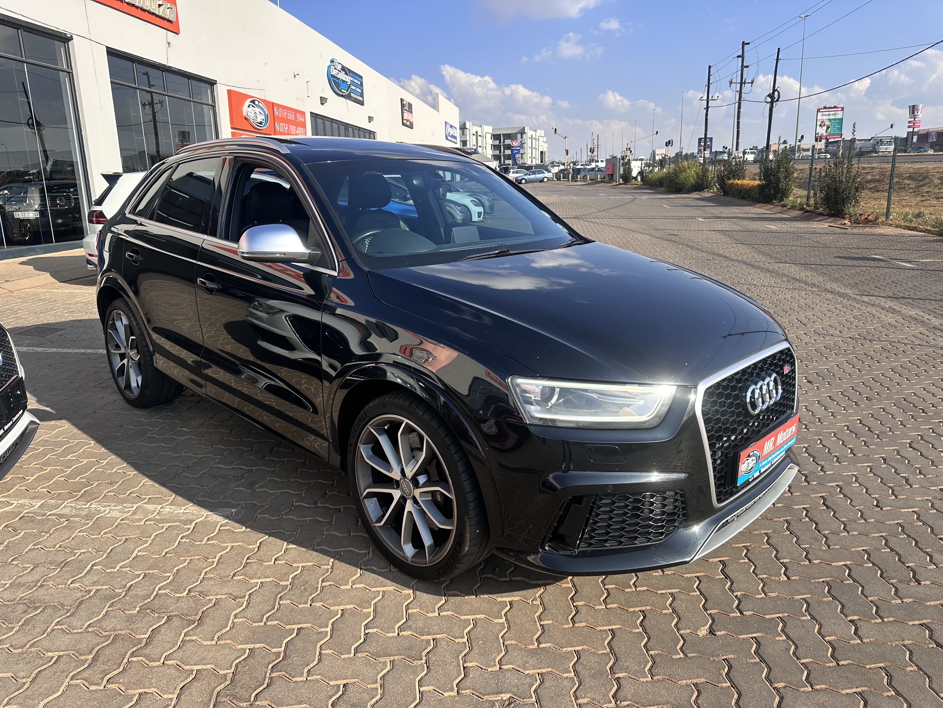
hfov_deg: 71.6
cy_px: 354
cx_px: 472
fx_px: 654
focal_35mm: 24
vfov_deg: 56.8
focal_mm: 6.86
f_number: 1.78
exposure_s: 1/2110
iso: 80
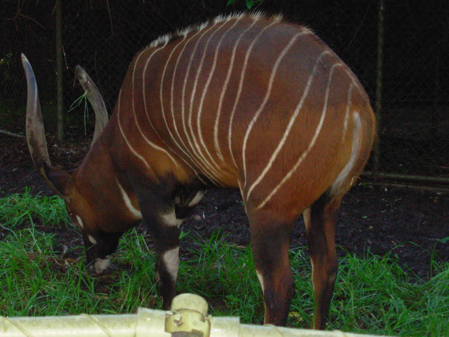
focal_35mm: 90
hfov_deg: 21.8
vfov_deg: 16.4
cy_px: 158
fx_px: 1167
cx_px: 189
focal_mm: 12.5
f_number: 3.6
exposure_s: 1/197
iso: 200
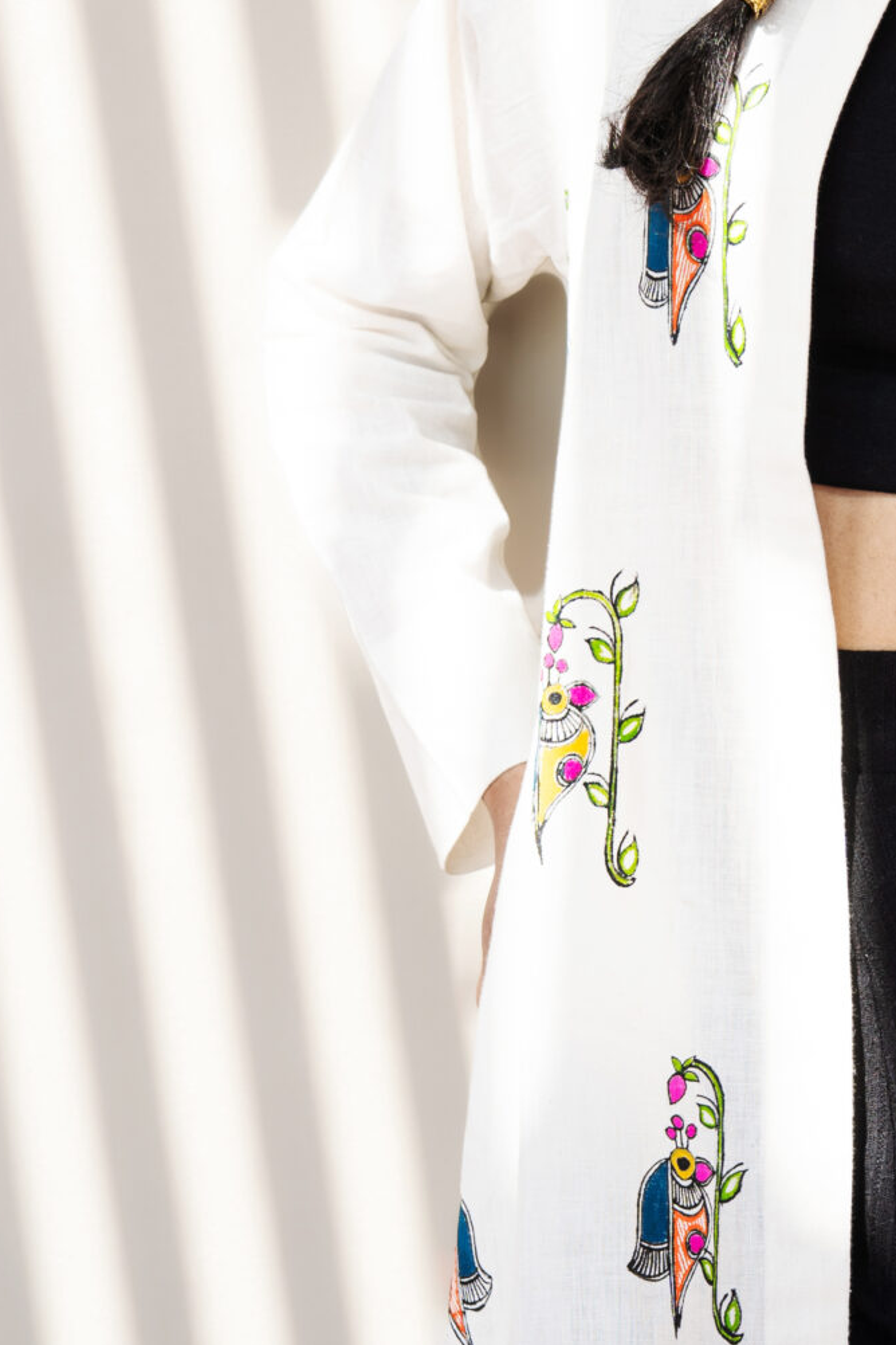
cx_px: 1009
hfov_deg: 11.7
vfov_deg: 17.8
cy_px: 589
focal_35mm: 115
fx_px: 4293
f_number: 6.3
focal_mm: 45
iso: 160
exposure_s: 1/200
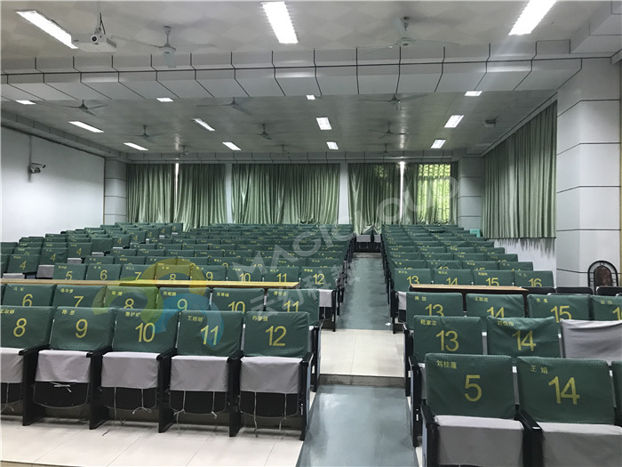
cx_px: 311
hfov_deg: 63.4
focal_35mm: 28
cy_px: 234
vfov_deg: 49.7
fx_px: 503
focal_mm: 3.99
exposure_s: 1/17
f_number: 1.8
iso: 80
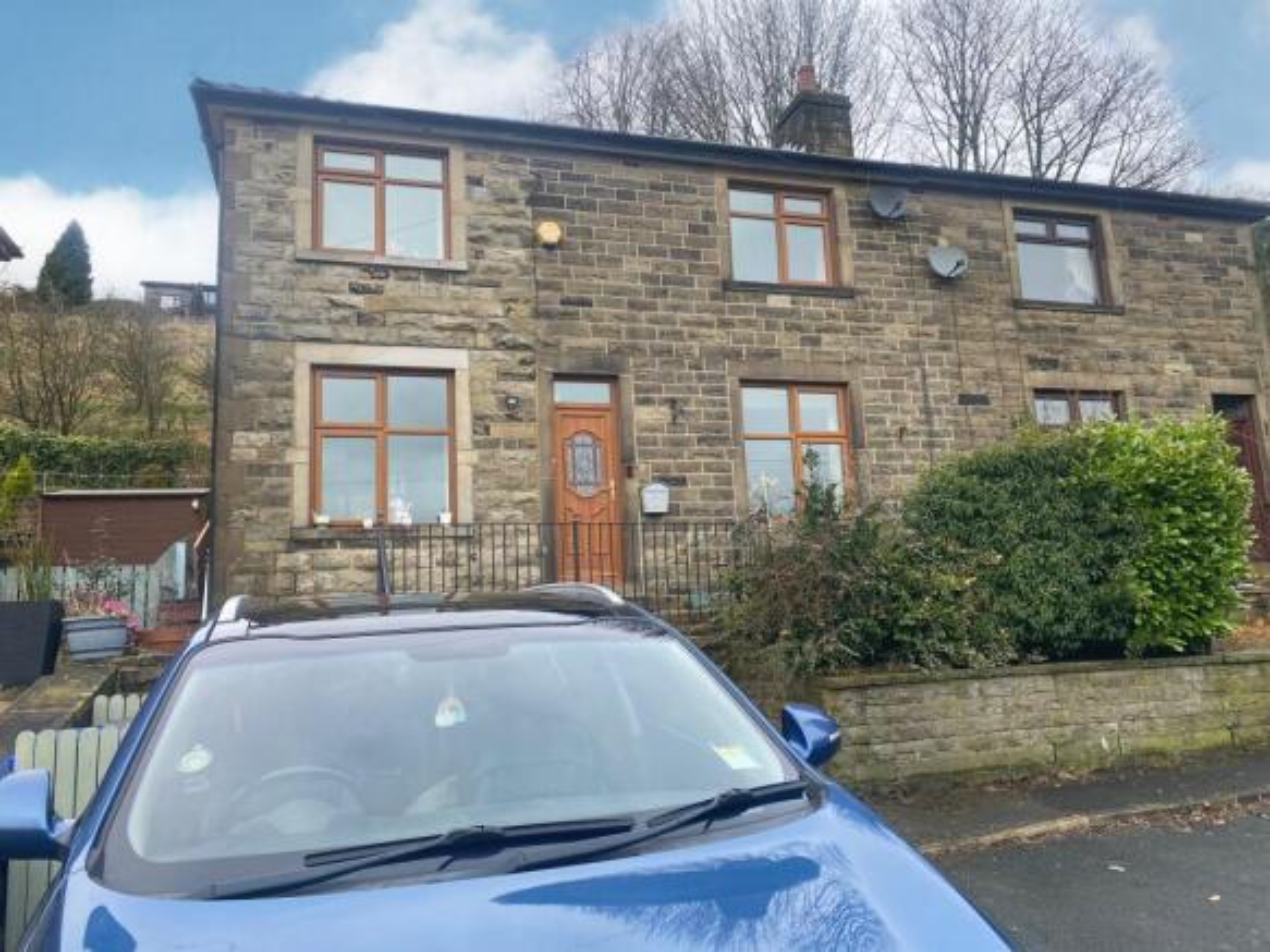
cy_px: 476
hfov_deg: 67.3
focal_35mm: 26
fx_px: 954
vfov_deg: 53.0
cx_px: 635
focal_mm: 4.25
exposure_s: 1/534
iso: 32
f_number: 1.8
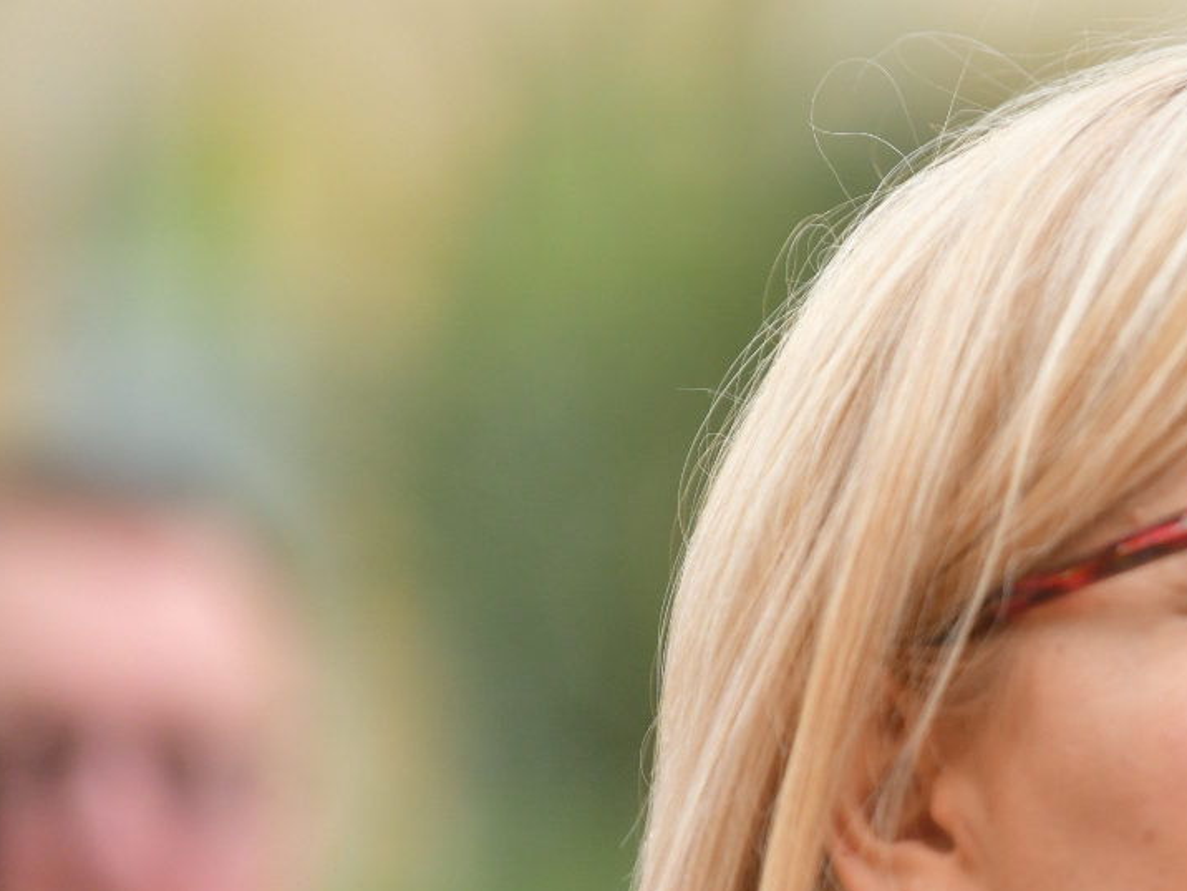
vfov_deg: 3.4
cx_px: 1335
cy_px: 722
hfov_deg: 4.5
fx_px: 14916
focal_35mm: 435
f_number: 2.8
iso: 720
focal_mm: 200
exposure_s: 1/3200
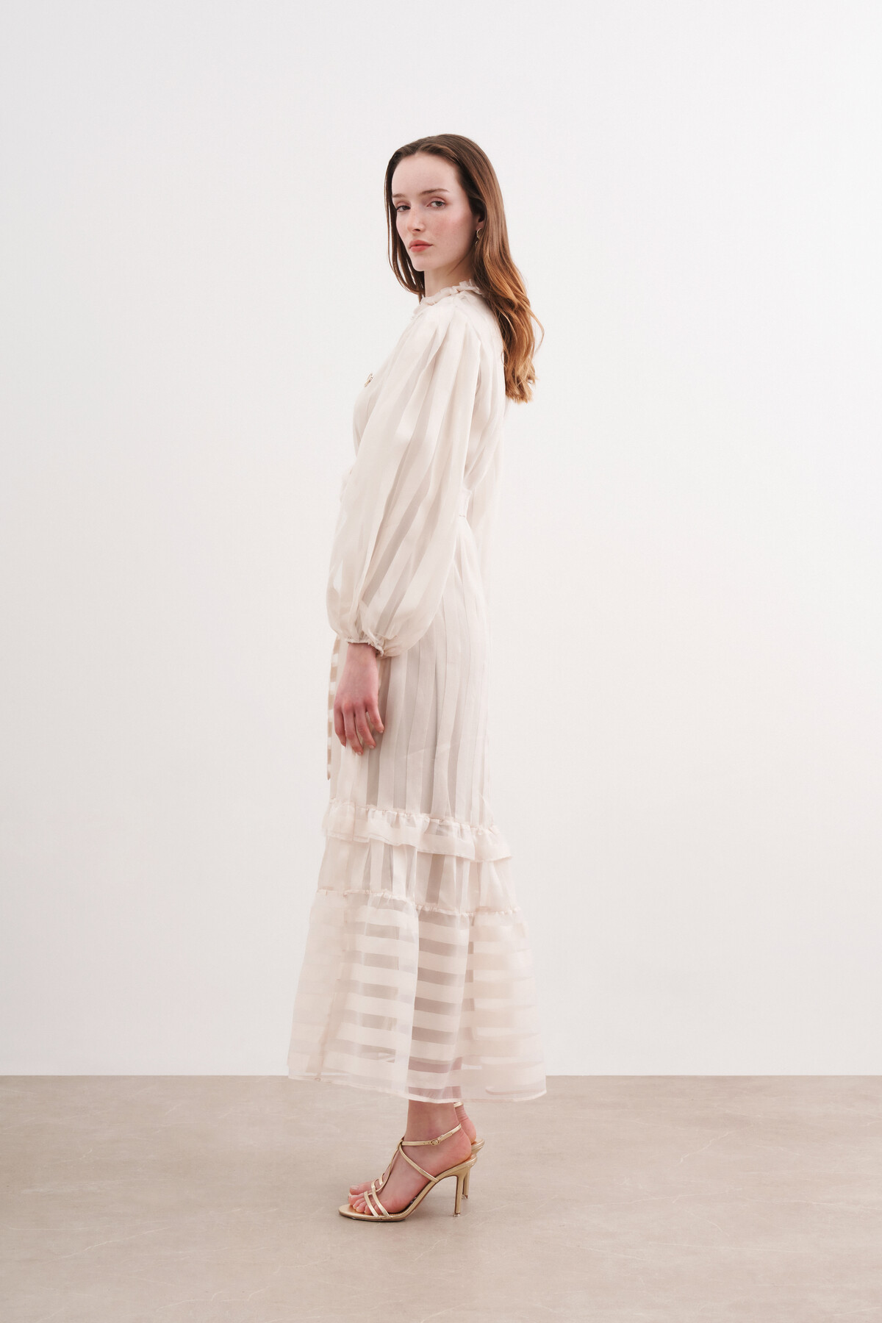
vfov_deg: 39.6
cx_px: 441
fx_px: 1837
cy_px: 662
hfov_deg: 27.0
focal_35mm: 50
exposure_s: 1/160
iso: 400
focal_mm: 50
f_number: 11
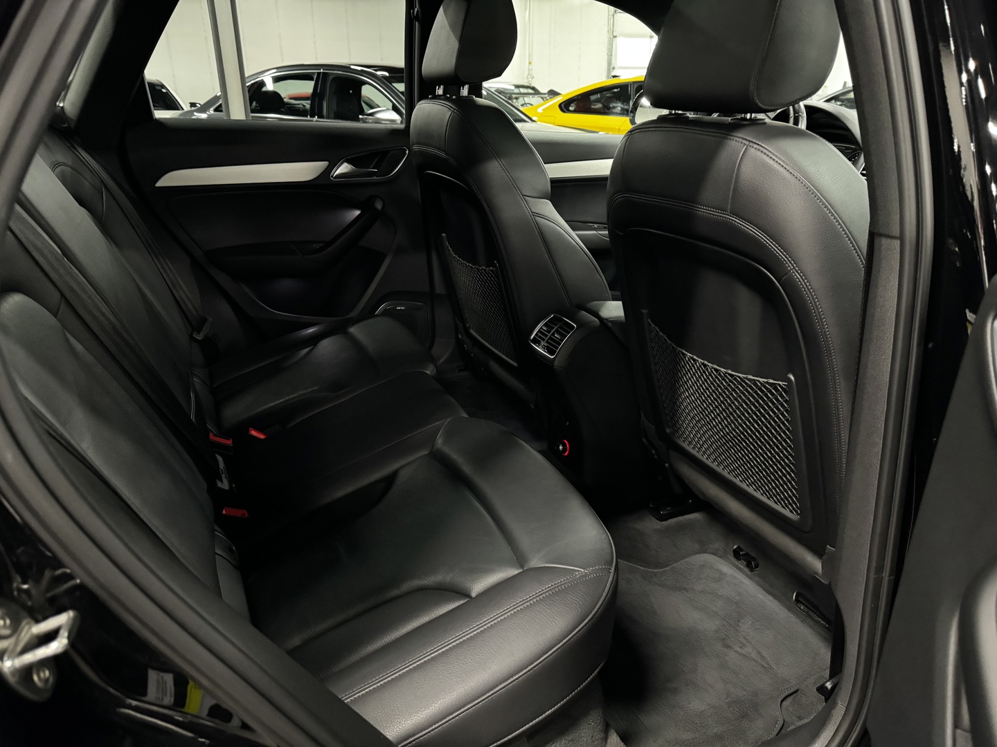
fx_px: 691
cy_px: 374
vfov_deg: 56.8
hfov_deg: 71.6
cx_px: 498
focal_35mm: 24
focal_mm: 6.86
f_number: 1.78
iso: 1250
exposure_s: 1/30
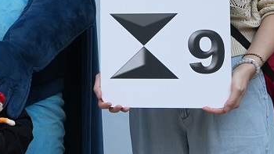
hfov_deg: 11.8
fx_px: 1272
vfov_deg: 6.8
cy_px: -81
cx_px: -113
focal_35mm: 175
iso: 320
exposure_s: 1/800
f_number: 5.6
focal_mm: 26
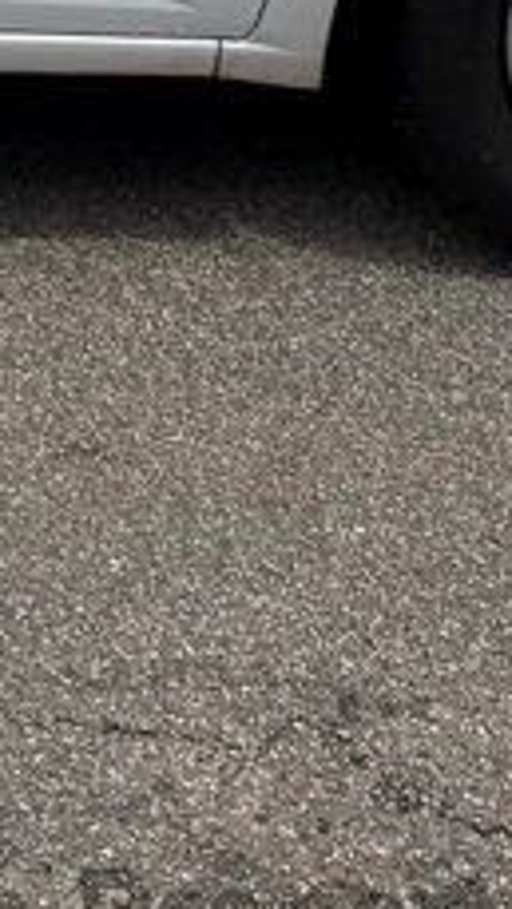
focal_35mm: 117
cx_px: -591
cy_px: -468
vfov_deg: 16.6
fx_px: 2821
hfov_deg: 9.5
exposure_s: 1/6173
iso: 80
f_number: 1.78
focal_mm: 6.76
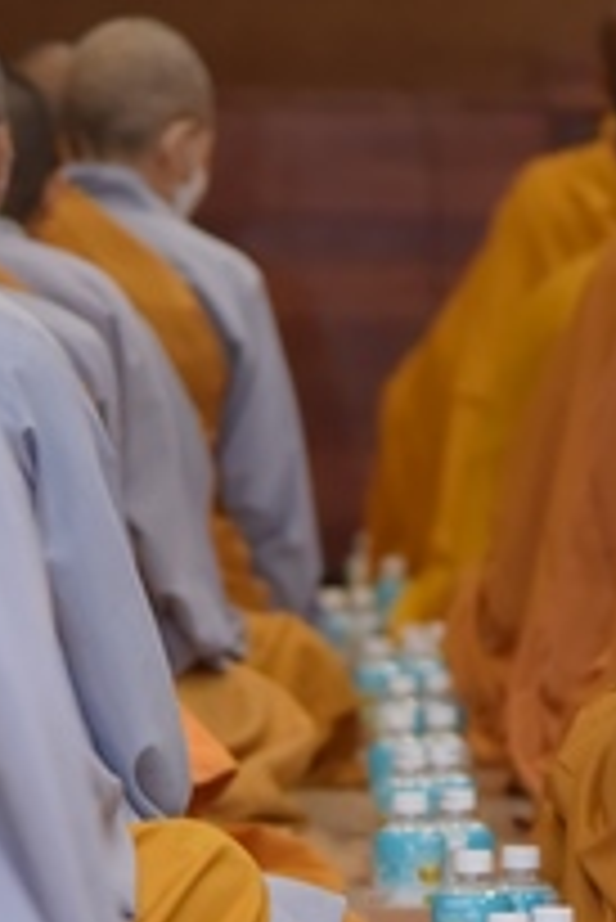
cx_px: 382
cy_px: 1052
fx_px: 9736
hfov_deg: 3.6
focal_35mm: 380
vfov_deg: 5.4
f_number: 4
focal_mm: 120
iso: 1250
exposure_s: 1/200
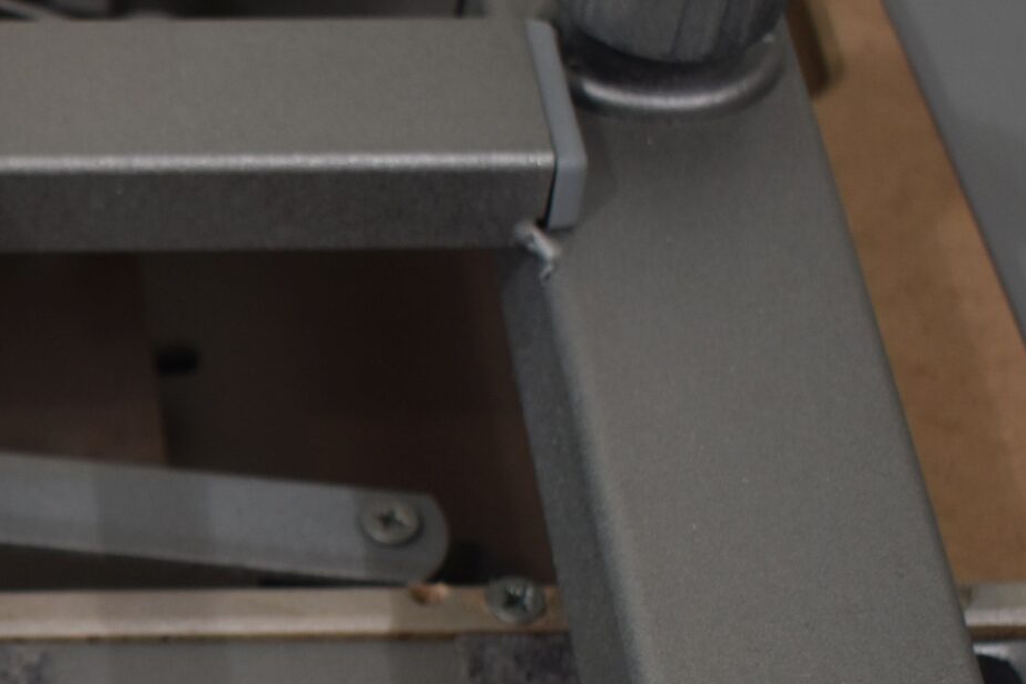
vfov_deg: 10.9
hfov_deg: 15.7
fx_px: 3563
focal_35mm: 125
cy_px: 718
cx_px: -268
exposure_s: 1/250
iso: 450
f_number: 4.2
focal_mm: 30
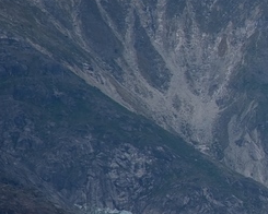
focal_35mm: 589
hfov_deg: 3.2
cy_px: 72
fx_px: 4672
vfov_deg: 2.6
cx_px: 689
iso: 100
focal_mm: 120
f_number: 9
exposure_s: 1/320
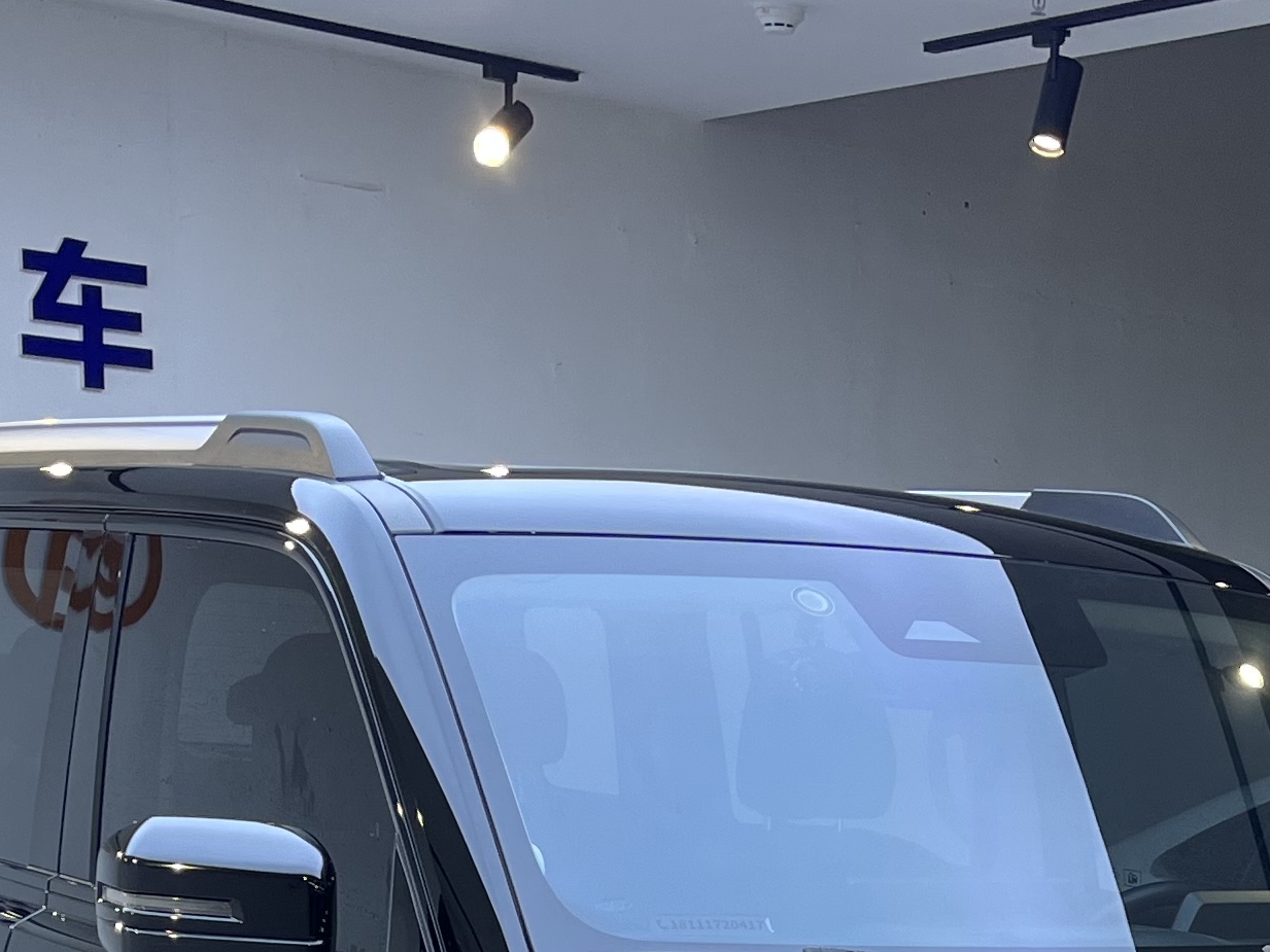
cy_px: 1481
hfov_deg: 22.7
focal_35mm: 85
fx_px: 3119
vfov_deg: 15.8
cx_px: 986
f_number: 1.6
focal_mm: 5.1
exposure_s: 1/100
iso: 50
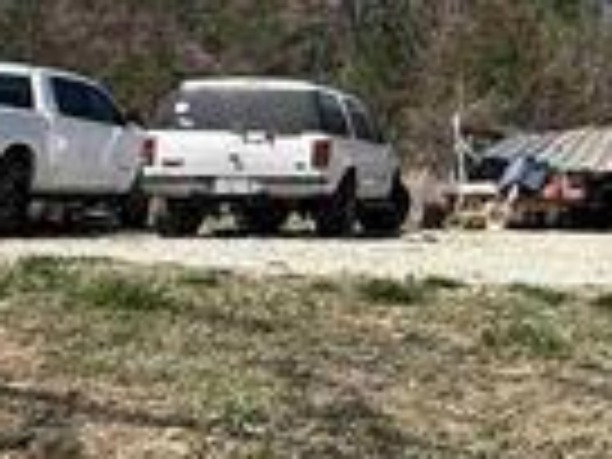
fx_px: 1167
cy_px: 68
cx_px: 1048
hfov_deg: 21.4
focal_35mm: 66
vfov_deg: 21.9
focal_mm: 2.22
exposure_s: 1/1497
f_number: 2.2
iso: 50
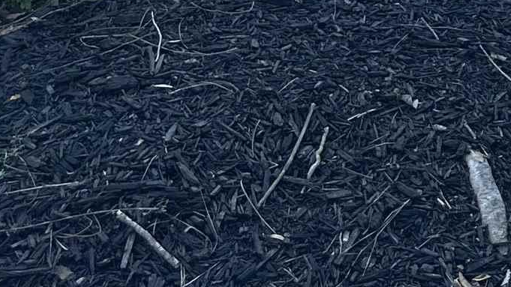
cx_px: 799
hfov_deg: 16.3
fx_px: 1599
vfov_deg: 8.7
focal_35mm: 118
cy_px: -546
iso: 80
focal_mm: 6.86
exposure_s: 1/1212
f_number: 1.78
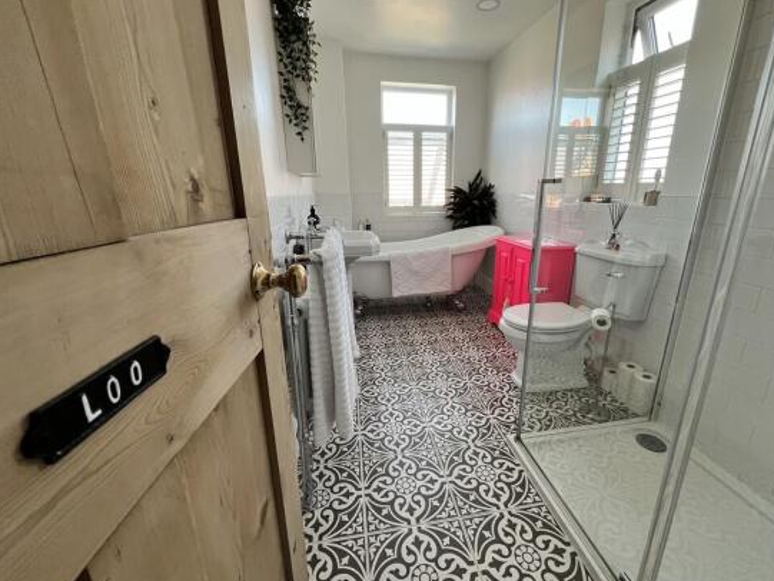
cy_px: 285
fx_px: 313
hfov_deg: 101.9
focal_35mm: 14
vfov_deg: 85.7
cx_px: 408
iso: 160
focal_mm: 1.57
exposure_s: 1/99
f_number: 1.8
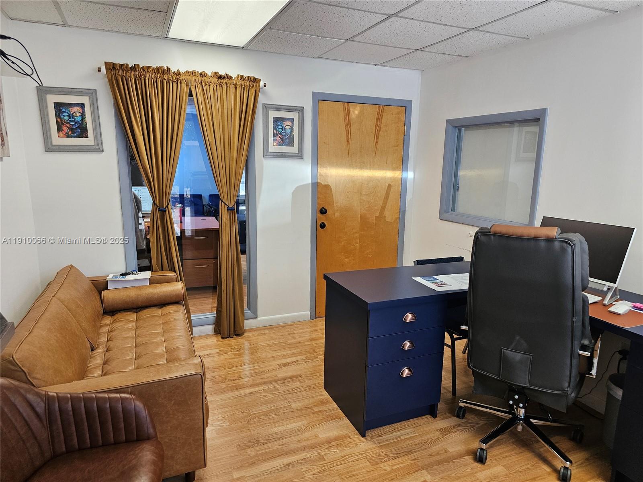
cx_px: 322
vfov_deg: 58.9
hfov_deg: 73.9
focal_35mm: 23
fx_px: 427
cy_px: 241
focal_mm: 6.3
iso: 200
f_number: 1.7
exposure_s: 1/120
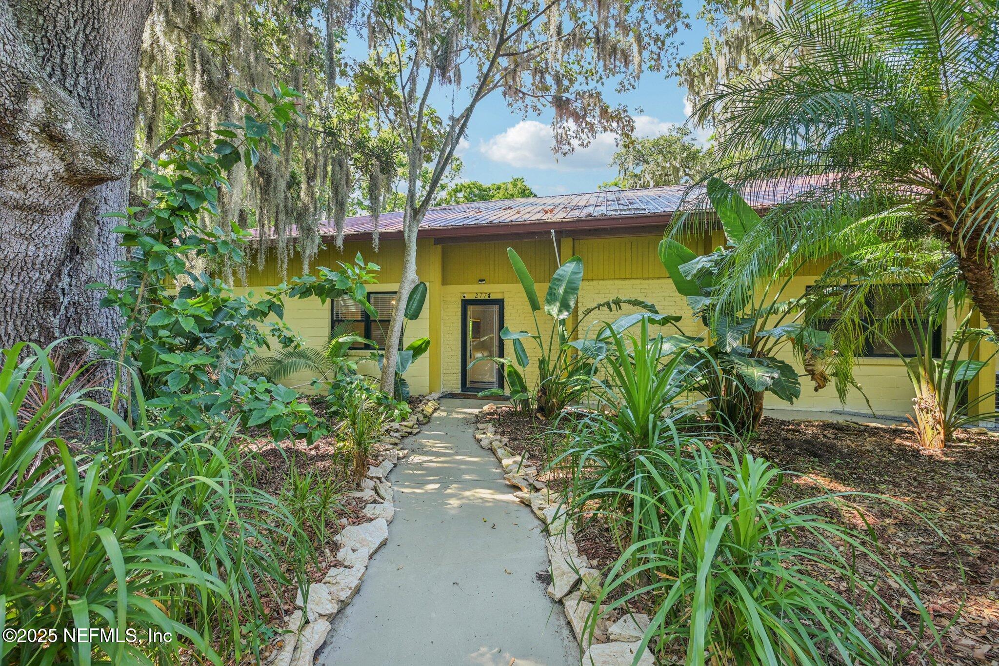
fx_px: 388
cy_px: 333
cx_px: 500
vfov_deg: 81.2
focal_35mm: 14
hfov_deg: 104.3
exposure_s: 1/15
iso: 110
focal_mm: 14
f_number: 8
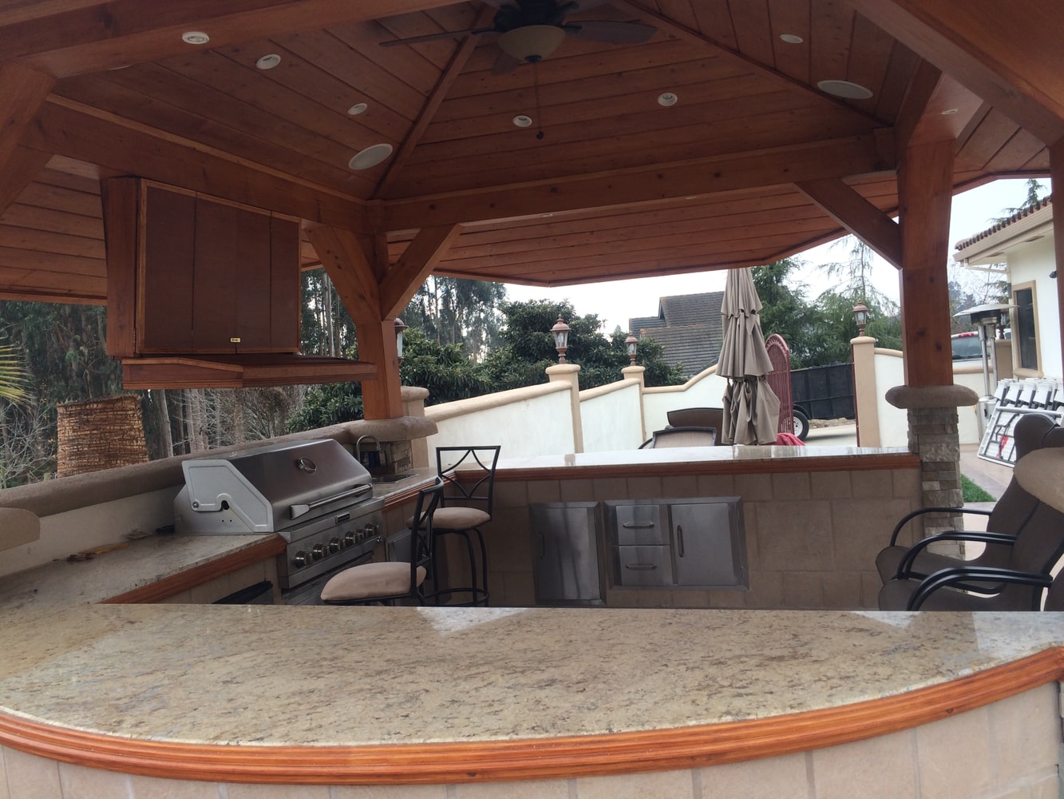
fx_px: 922
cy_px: 400
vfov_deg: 46.8
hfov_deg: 60.0
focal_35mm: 30
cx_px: 532
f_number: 2.2
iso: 32
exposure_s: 1/255
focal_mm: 4.12
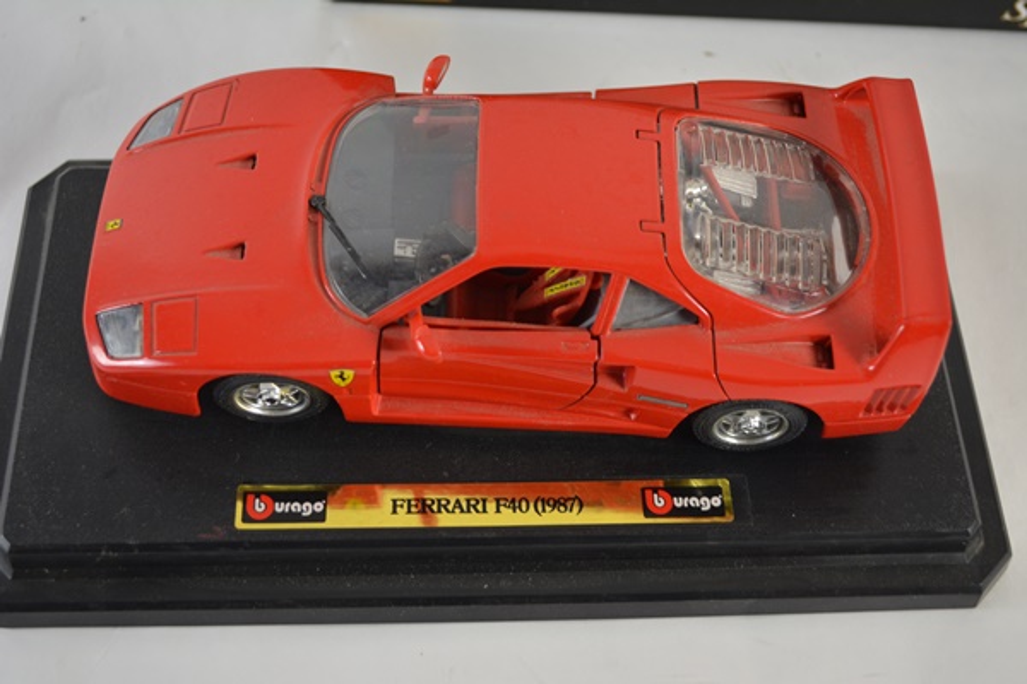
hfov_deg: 41.1
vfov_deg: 28.1
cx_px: 514
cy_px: 342
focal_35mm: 48
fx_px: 1369
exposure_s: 1/60
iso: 560
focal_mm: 32
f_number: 4.8
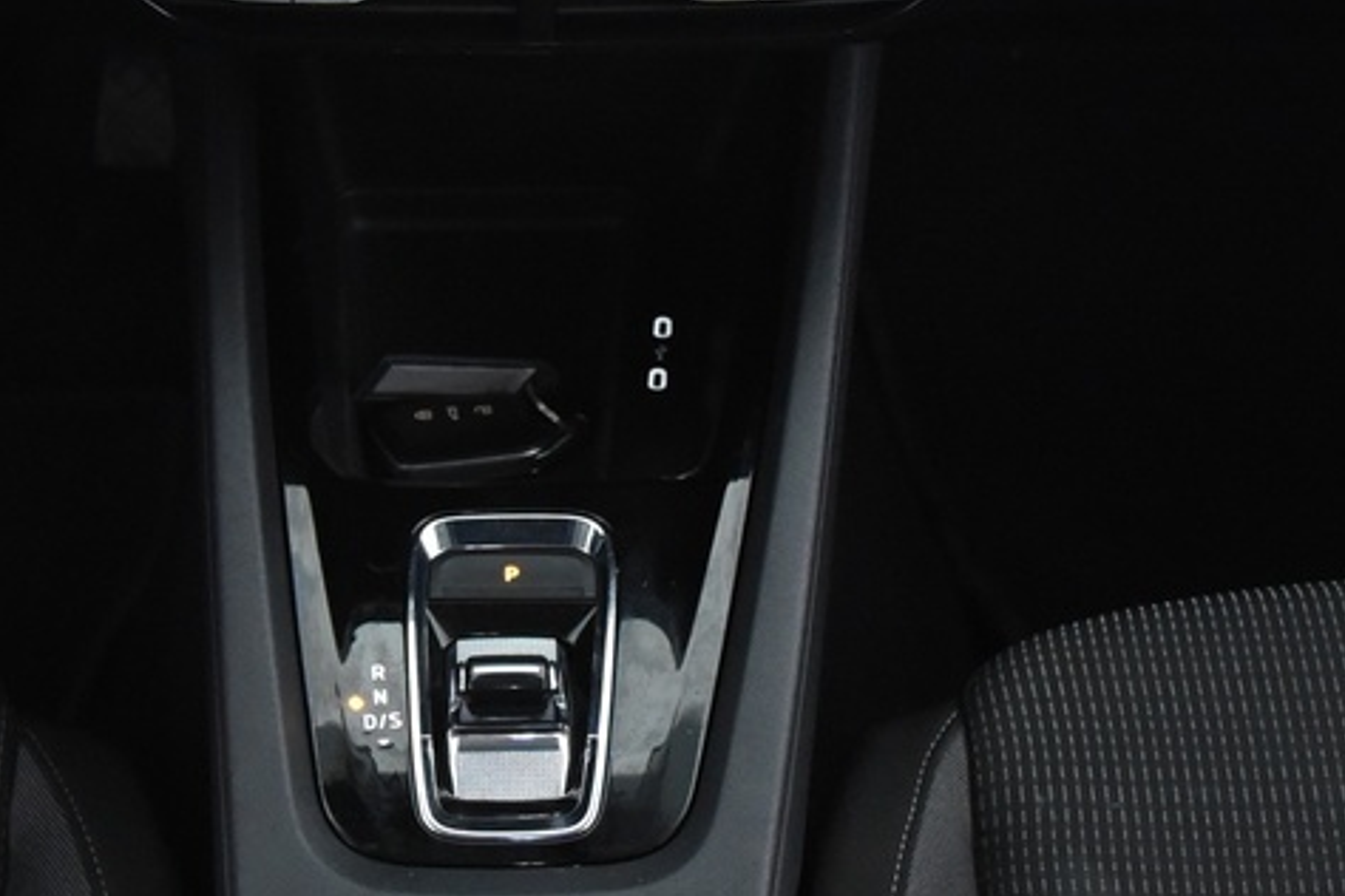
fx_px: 3063
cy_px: 255
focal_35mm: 82
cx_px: 519
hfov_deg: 24.7
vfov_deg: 16.6
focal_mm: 24
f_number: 4
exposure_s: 1/20
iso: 4000
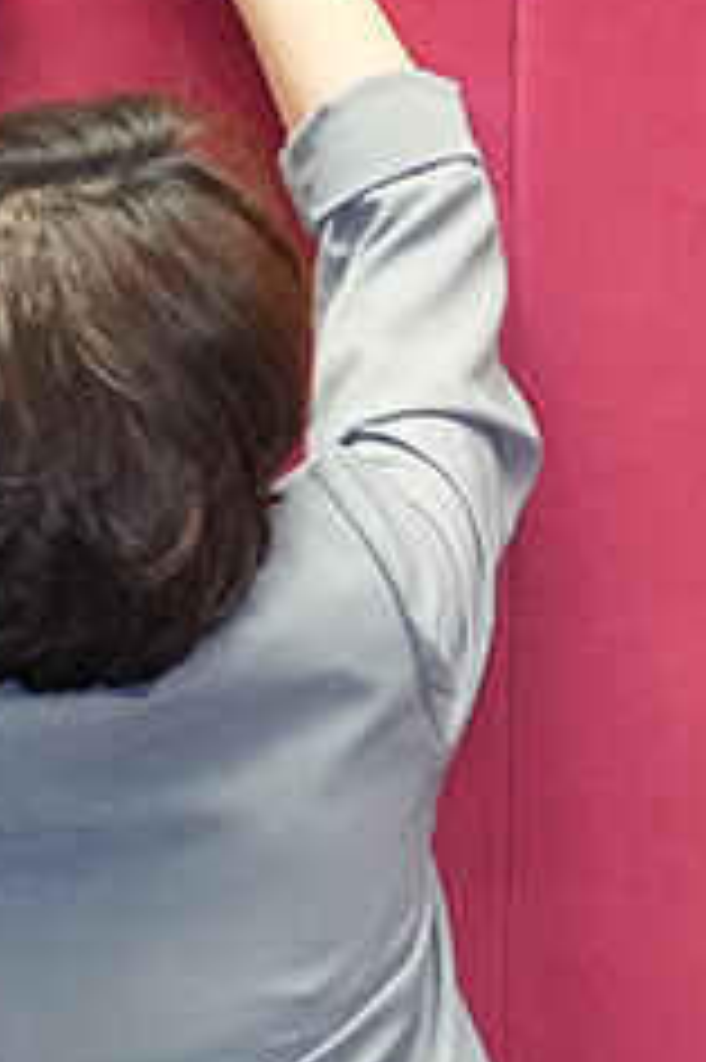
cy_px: 310
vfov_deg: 2.4
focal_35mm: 848
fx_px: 24980
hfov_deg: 1.6
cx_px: 533
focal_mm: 200
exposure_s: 1/125
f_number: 3.5
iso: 3200
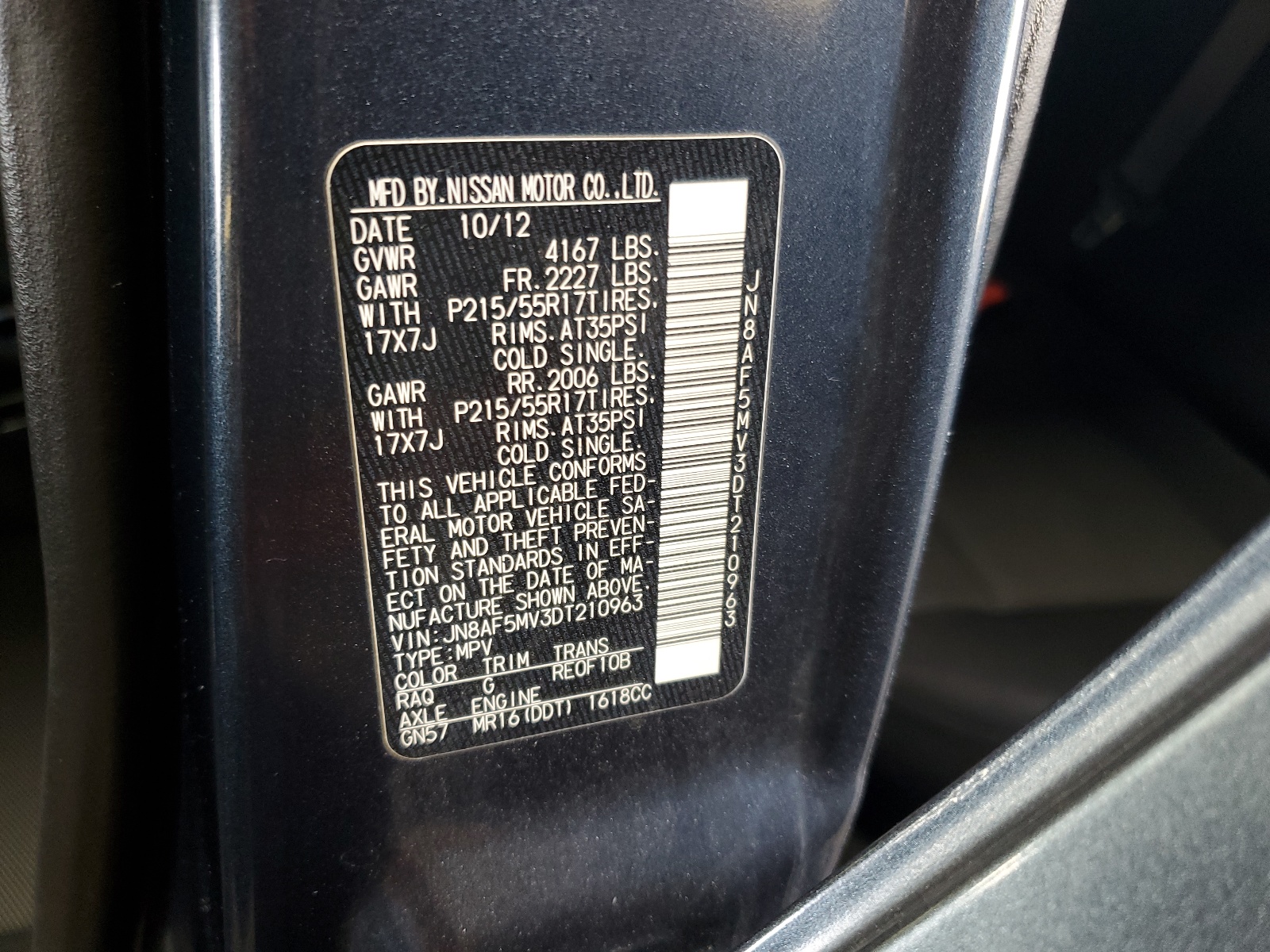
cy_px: 476
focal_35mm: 26
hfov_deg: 67.3
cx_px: 635
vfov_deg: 53.1
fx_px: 954
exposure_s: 1/60.2
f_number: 1.5
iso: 103
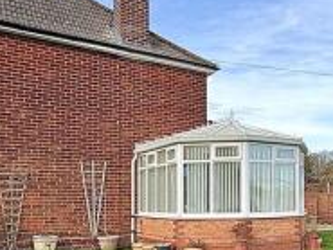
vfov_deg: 32.1
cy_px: 195
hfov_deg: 40.5
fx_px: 424
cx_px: 282
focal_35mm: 44
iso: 40
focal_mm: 2.22
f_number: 2.2
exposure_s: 1/741
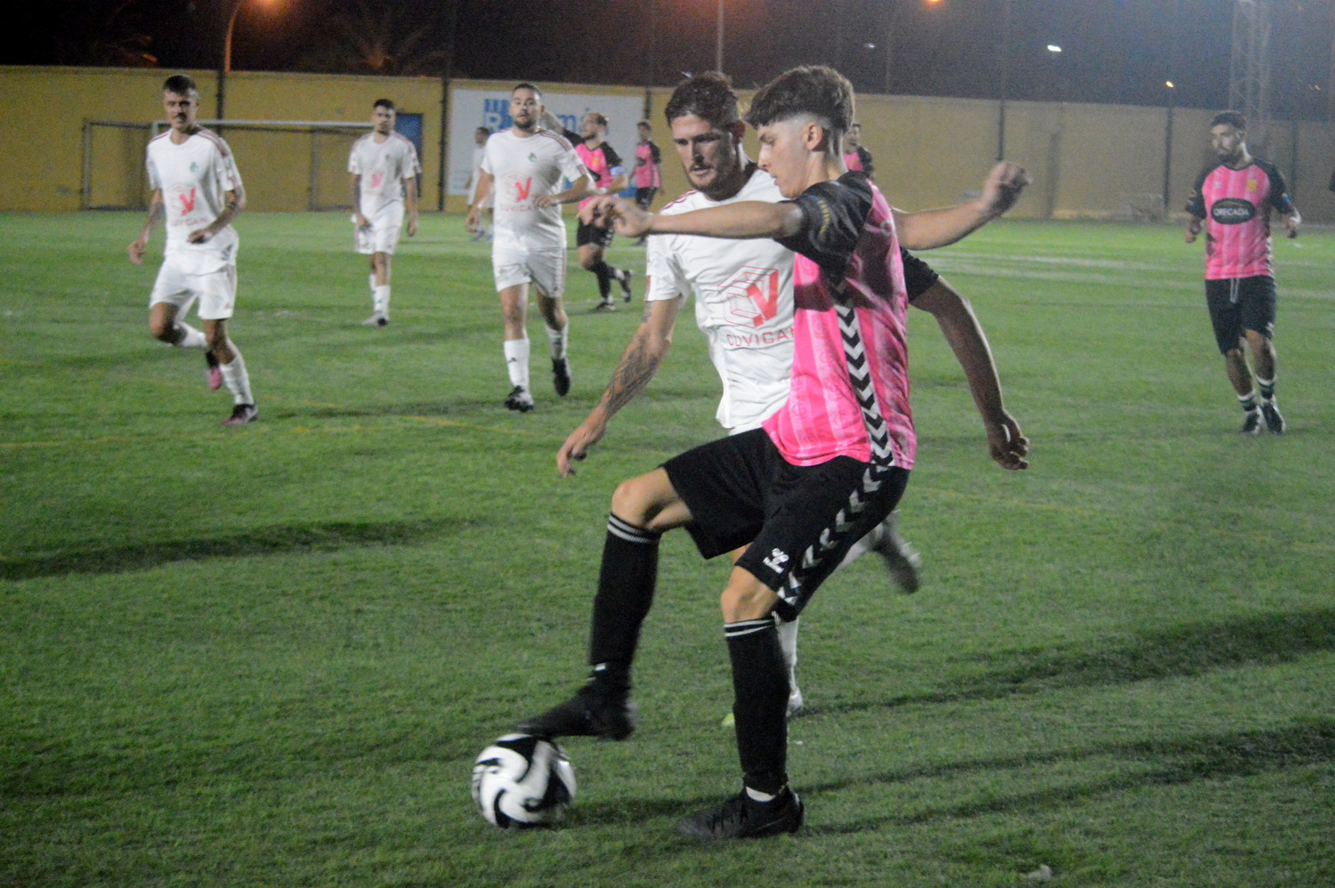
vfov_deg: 16.5
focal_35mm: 82
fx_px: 3057
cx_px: 668
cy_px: 444
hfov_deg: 24.6
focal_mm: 55
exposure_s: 1/250
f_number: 5
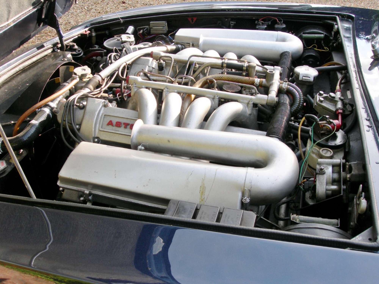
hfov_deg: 49.0
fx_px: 416
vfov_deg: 37.7
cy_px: 142
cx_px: 190
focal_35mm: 38
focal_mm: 7.8
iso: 50
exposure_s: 1/72.8
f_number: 4.8
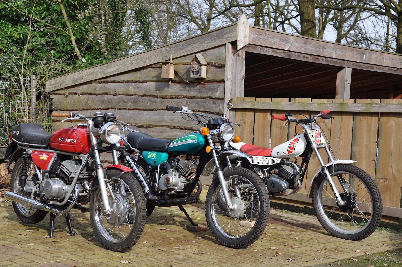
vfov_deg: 23.7
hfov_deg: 35.1
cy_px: 134
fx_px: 636
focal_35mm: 57
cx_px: 201
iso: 200
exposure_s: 1/320
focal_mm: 38
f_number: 9
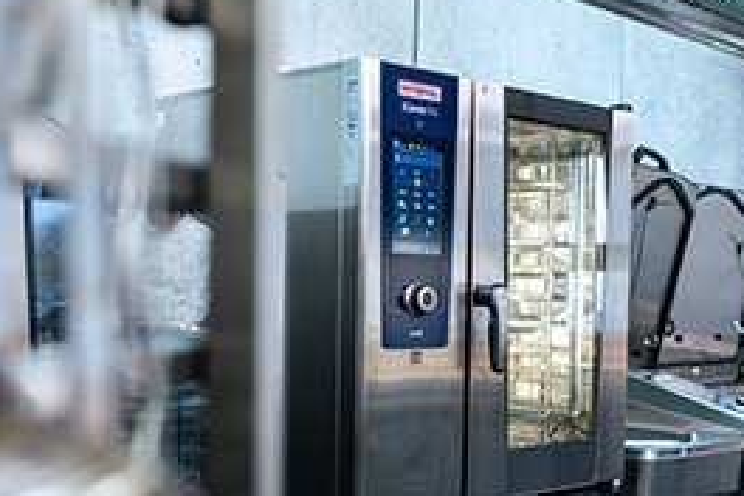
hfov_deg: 37.4
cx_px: 426
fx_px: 1095
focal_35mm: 53
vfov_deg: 25.4
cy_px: 337
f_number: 2.8
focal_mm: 35
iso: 1600
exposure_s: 1/250
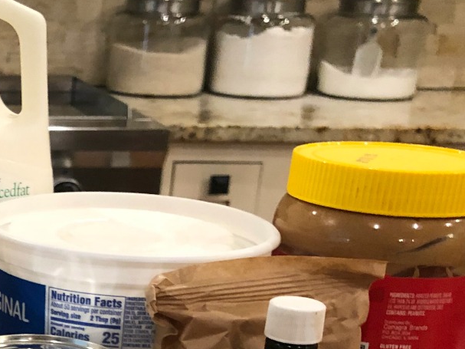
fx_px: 1115
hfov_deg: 21.0
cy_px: 388
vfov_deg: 17.2
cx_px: -168
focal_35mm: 83
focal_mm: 4
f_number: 1.8
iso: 100
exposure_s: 1/17
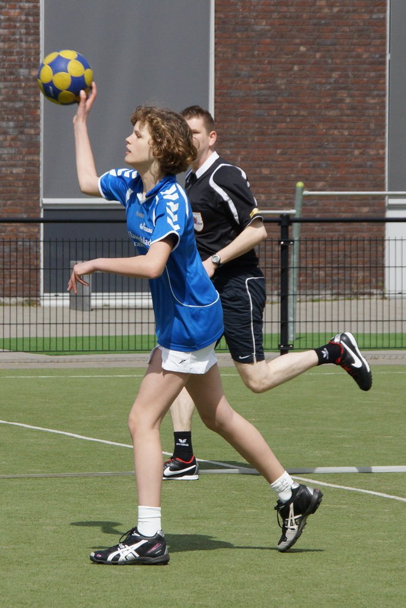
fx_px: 2534
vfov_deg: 13.7
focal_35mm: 150
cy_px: 304
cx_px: 203
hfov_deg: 9.2
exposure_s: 1/1000
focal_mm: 100
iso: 320
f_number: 9
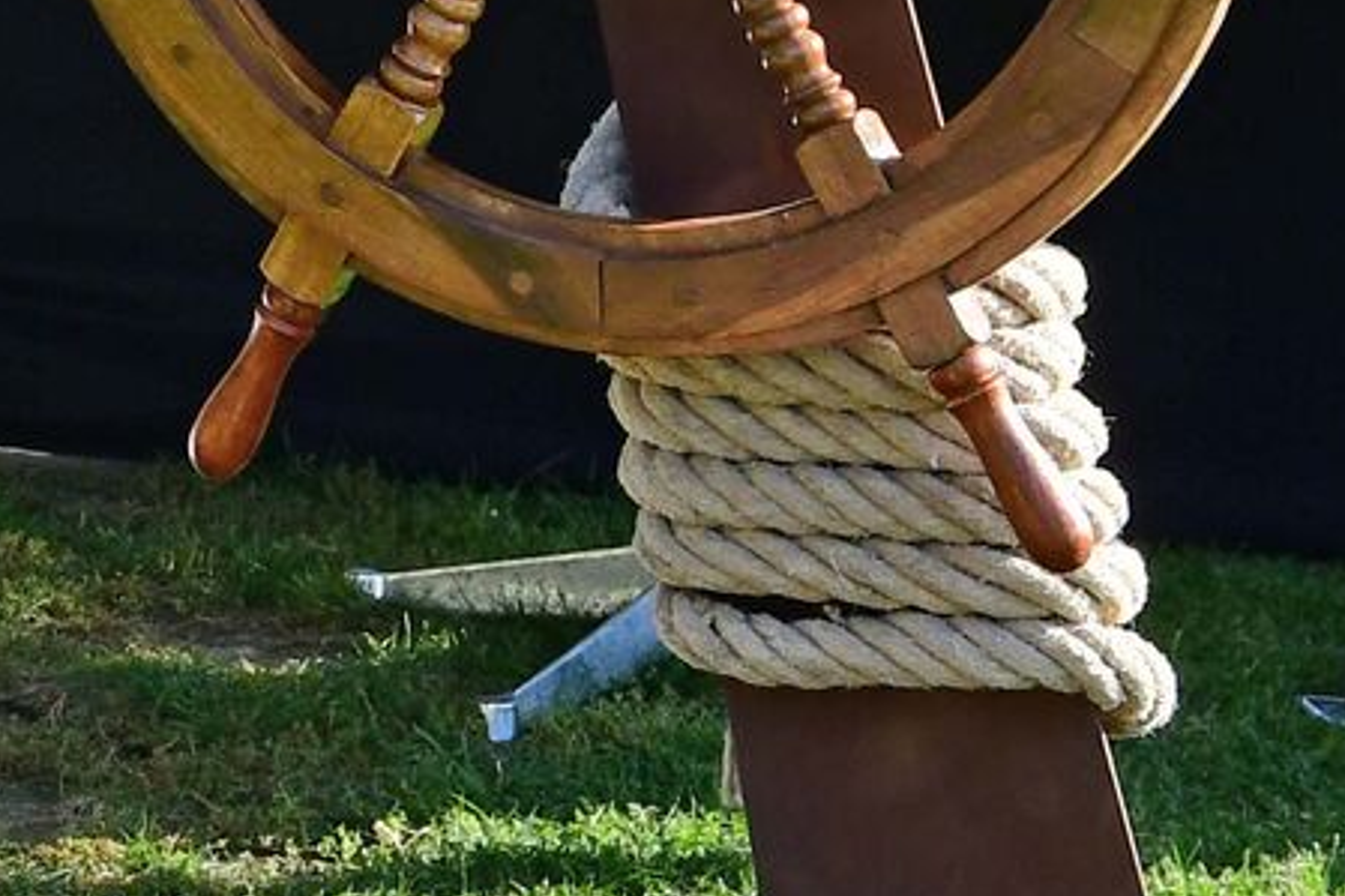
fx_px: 8029
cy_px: -751
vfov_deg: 6.2
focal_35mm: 215
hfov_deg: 9.0
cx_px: -1363
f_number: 8
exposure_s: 1/350
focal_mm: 28
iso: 400
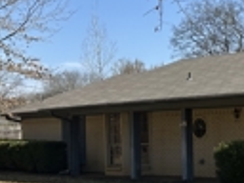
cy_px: 112
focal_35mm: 75
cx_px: 368
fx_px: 529
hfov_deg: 21.6
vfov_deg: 19.6
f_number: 1.78
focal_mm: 6.86
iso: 80
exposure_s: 1/2809
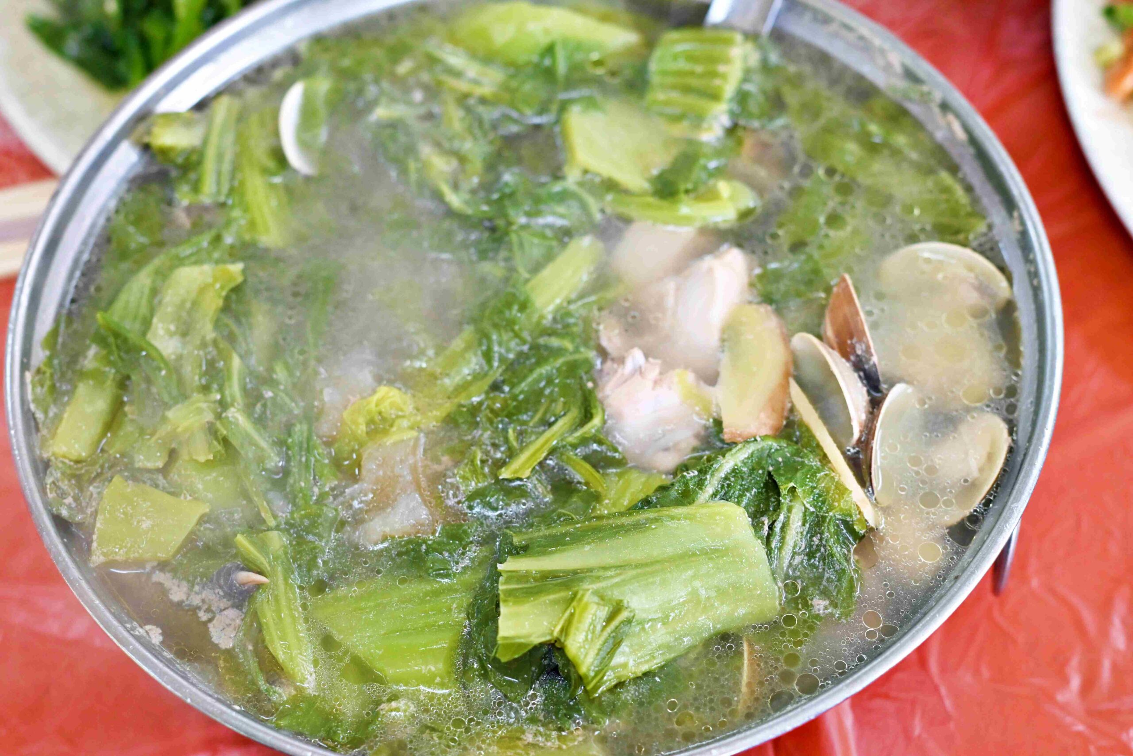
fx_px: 2360
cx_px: 566
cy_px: 378
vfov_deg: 18.2
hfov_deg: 27.0
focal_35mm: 75
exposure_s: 1/200
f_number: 3.2
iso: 560
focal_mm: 50
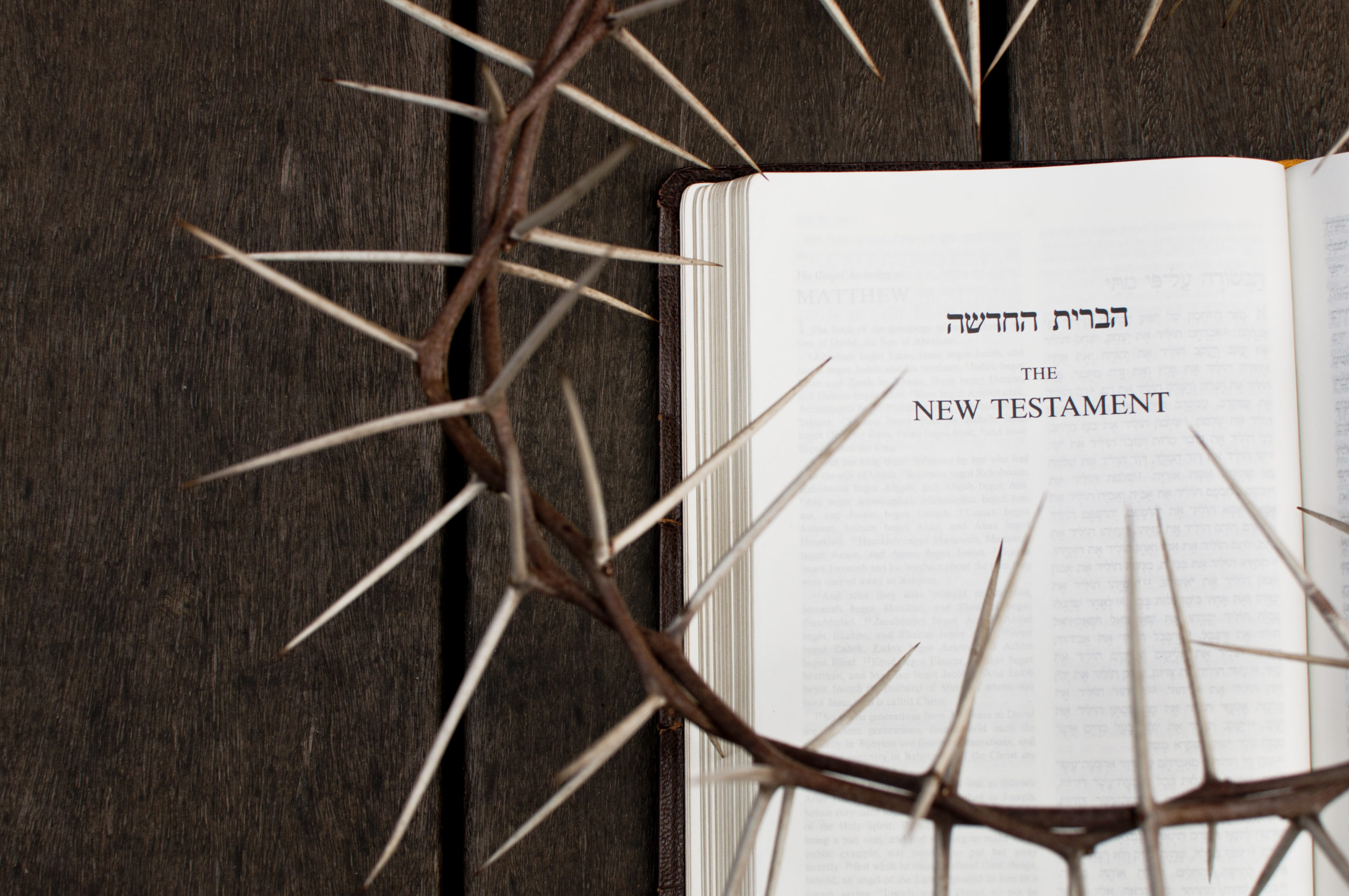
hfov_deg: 37.9
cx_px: 674
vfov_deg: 25.7
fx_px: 1965
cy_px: 448
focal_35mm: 52
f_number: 4.5
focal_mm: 35
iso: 200
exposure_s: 1/500
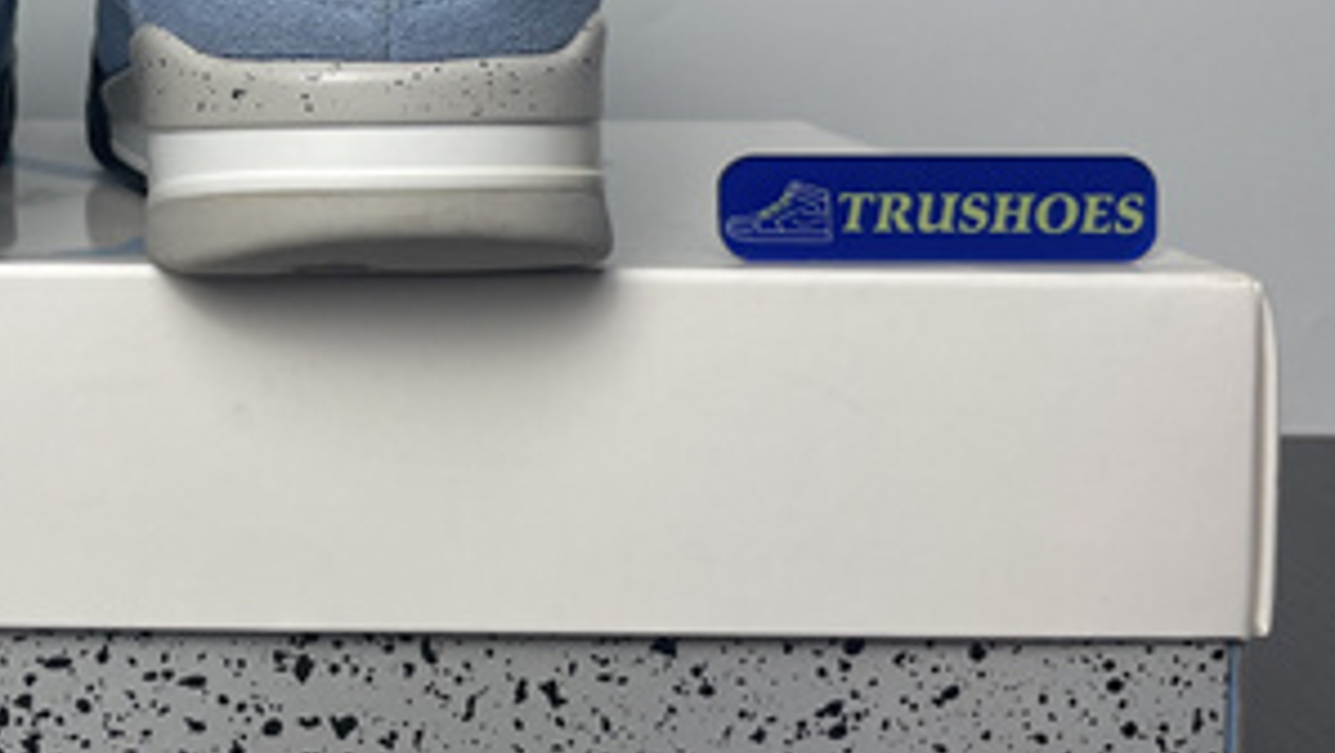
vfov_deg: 20.5
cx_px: 94
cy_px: 27
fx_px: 2019
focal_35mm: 57
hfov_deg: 34.2
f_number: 1.6
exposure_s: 1/211
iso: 32
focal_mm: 4.2
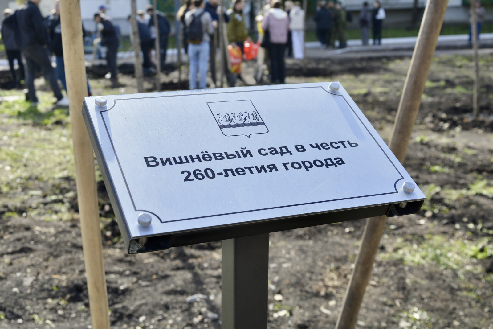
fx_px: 616
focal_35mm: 45
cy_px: 164
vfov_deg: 29.9
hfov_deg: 43.6
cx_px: 246
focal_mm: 30
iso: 200
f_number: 5.6
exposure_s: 1/320
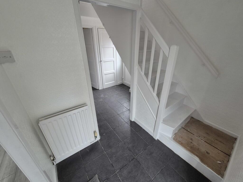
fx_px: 91
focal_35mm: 13
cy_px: 91
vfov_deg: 89.9
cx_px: 122
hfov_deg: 106.2
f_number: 2.2
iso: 125
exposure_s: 1/50
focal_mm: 2.2
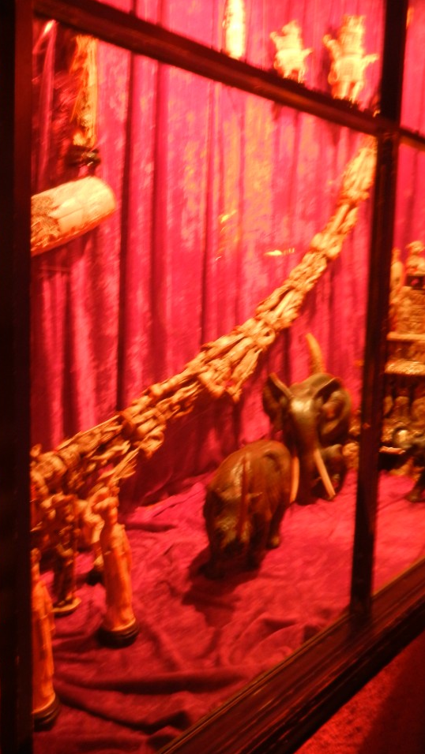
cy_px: 353
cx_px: 208
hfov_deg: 33.7
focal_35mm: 35
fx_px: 701
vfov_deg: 56.6
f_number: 3.5
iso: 315
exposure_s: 1
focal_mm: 5.4
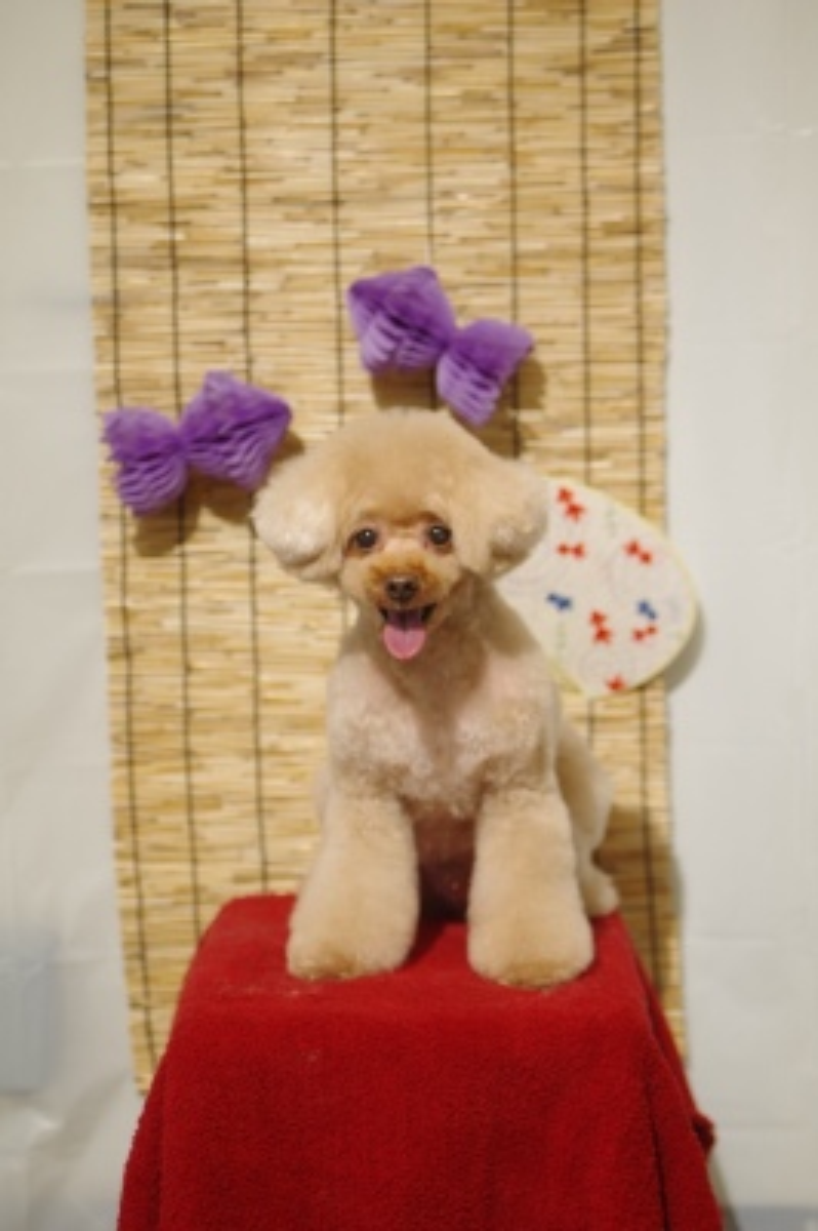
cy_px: 616
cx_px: 409
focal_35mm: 82
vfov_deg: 24.8
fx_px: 2799
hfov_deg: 16.6
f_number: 2.8
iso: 320
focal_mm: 55
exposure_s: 1/100
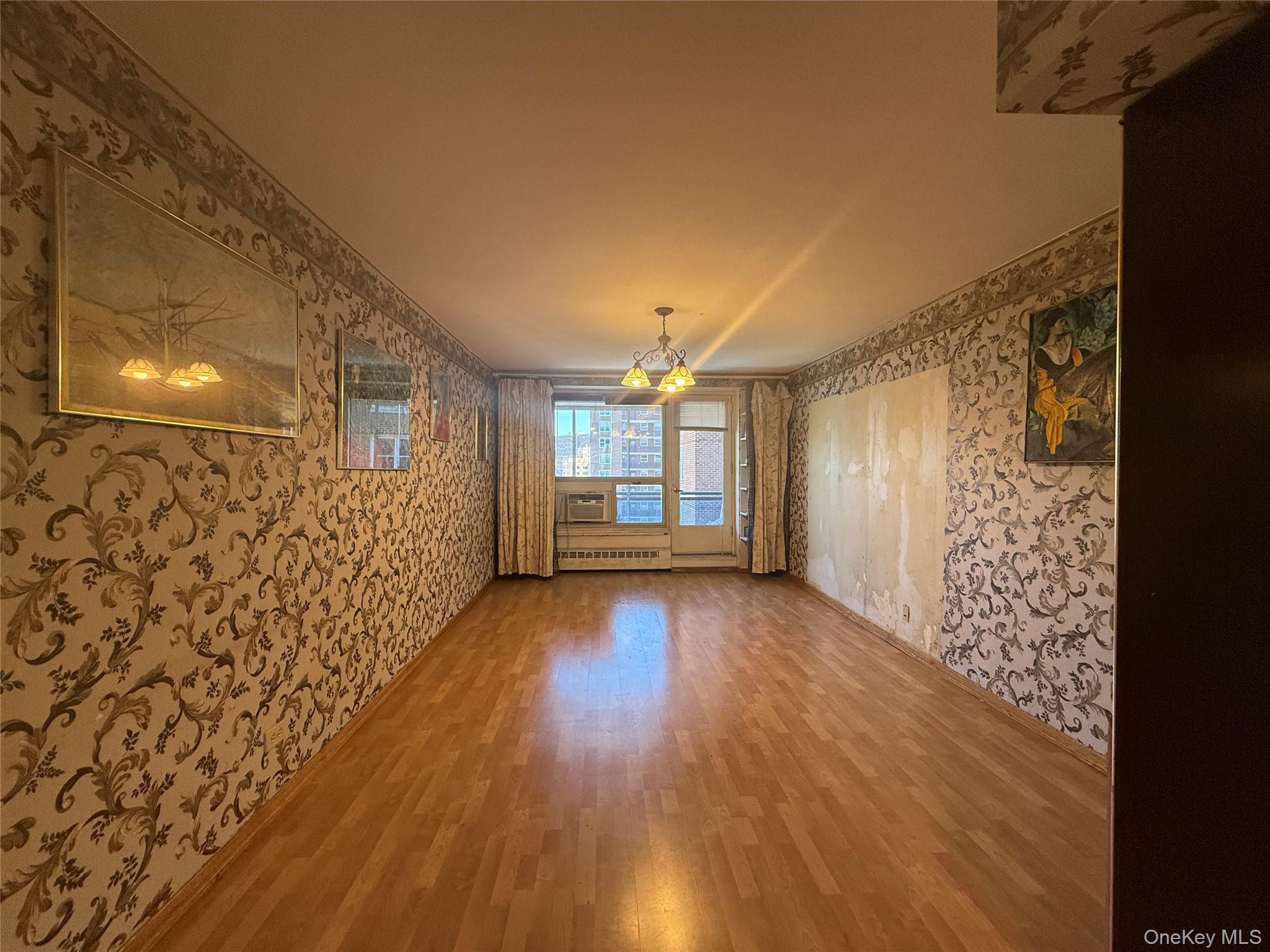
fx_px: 514
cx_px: 635
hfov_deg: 102.1
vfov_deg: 85.7
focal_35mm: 14
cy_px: 476
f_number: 2.2
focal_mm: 2.22
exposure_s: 1/120
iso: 250
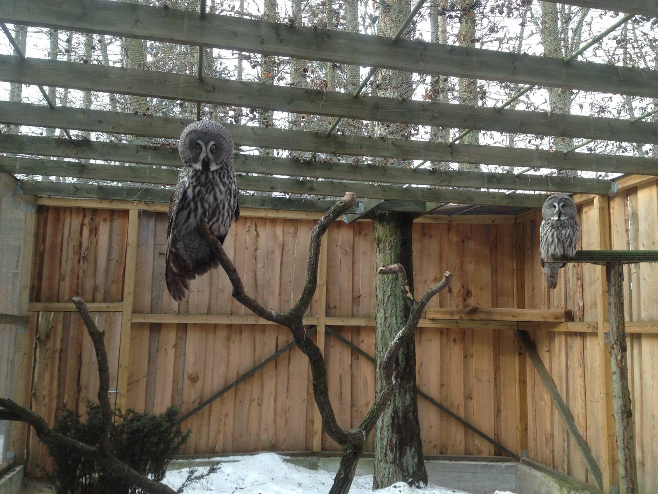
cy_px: 247
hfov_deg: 52.6
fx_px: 665
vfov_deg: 40.7
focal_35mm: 35
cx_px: 329
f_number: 2.4
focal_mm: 4.28
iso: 50
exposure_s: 1/157
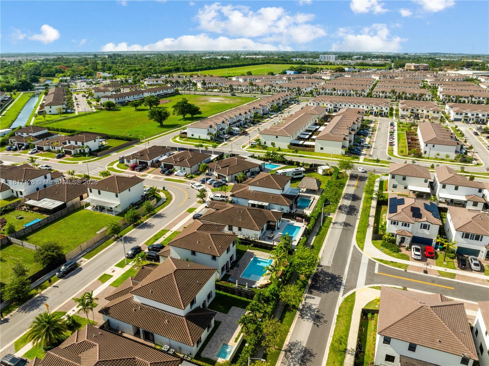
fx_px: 339
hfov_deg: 71.6
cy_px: 183
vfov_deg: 56.7
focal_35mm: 24
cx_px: 244
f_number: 11
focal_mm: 12.29
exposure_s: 1/200
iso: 100
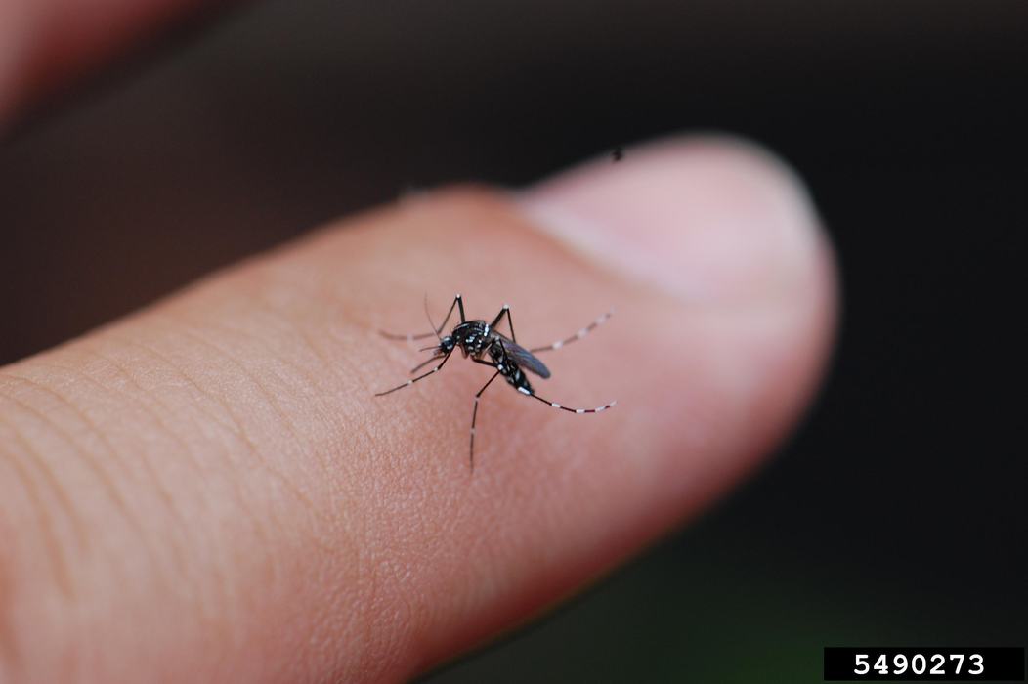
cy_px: 342
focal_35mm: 158
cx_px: 514
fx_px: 4495
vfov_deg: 8.7
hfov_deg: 13.0
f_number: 8
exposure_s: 1/125
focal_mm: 105
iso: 320
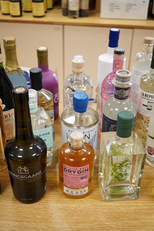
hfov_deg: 29.9
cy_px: 116
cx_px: 77
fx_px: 289
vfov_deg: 43.6
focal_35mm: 45
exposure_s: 1/125
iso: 1250
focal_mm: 30
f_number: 5.6
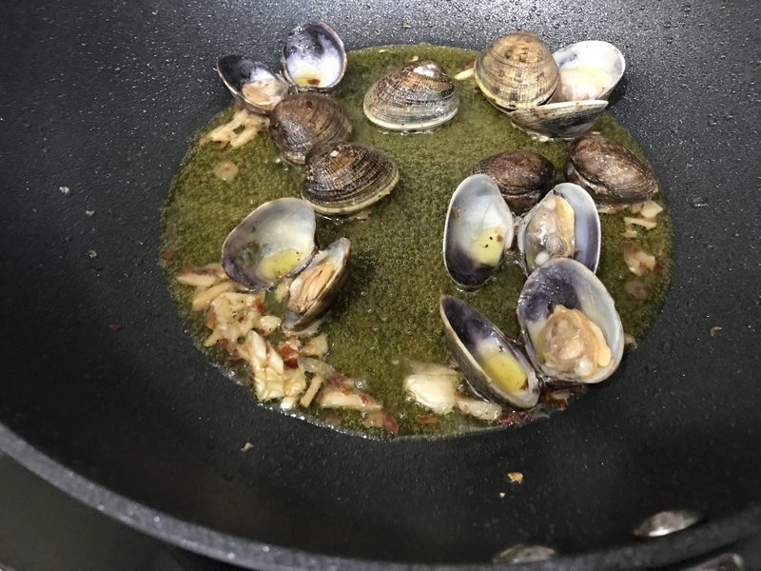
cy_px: 286
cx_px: 380
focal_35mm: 28
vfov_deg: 49.7
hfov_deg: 63.4
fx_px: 616
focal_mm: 3.99
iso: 100
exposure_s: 1/6
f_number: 1.8
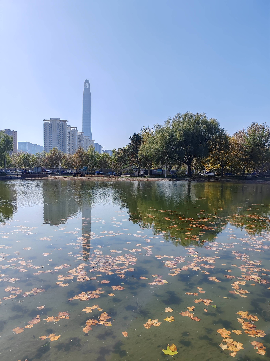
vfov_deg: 65.3
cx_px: 135
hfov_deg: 51.4
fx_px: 281
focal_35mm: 27
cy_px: 180
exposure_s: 1/1200
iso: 50
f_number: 1.8
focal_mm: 6.14
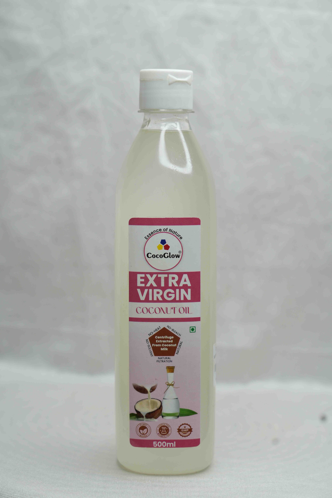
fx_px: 968
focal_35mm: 70
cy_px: 249
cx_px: 166
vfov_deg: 28.8
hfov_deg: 19.5
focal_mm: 70
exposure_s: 1/60
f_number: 5.6
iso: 160
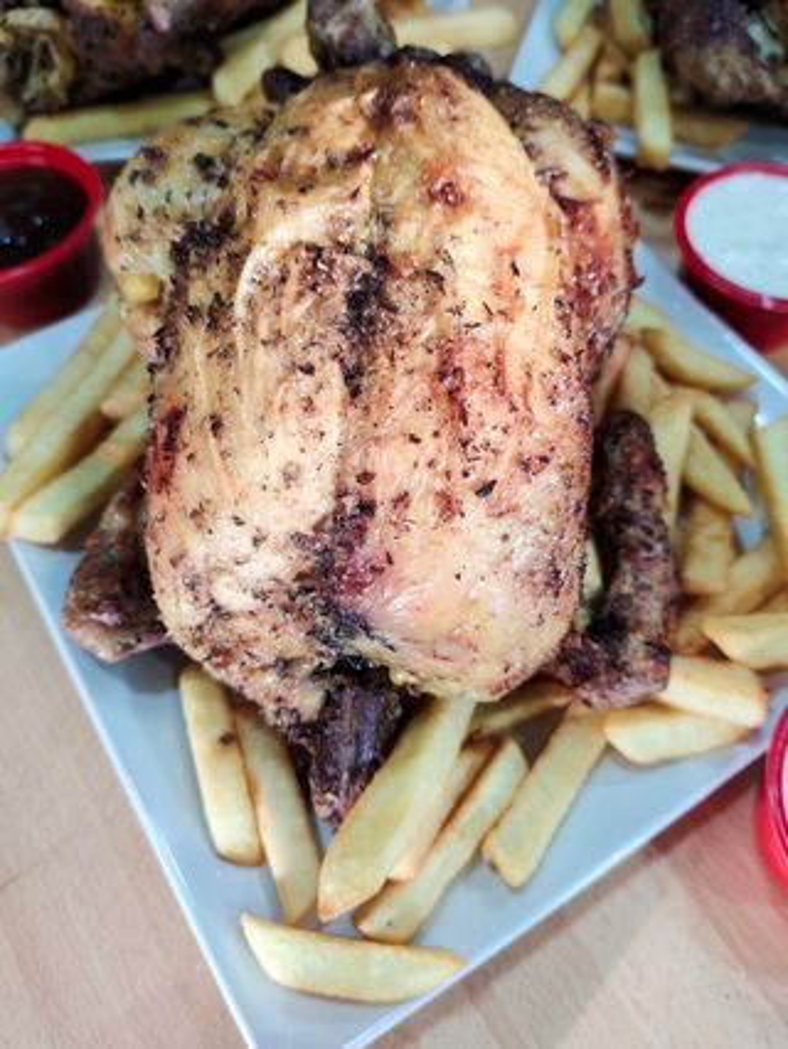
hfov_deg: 54.9
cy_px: 524
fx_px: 758
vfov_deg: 69.4
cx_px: 394
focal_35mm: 25
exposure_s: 1/50
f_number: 1.89
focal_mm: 5.42
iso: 238
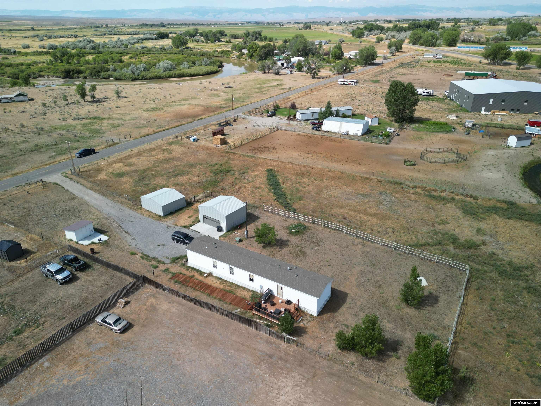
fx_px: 375
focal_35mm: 24
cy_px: 203
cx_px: 270
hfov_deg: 71.6
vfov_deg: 56.8
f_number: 1.7
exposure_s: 1/1000
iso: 110
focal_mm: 6.72
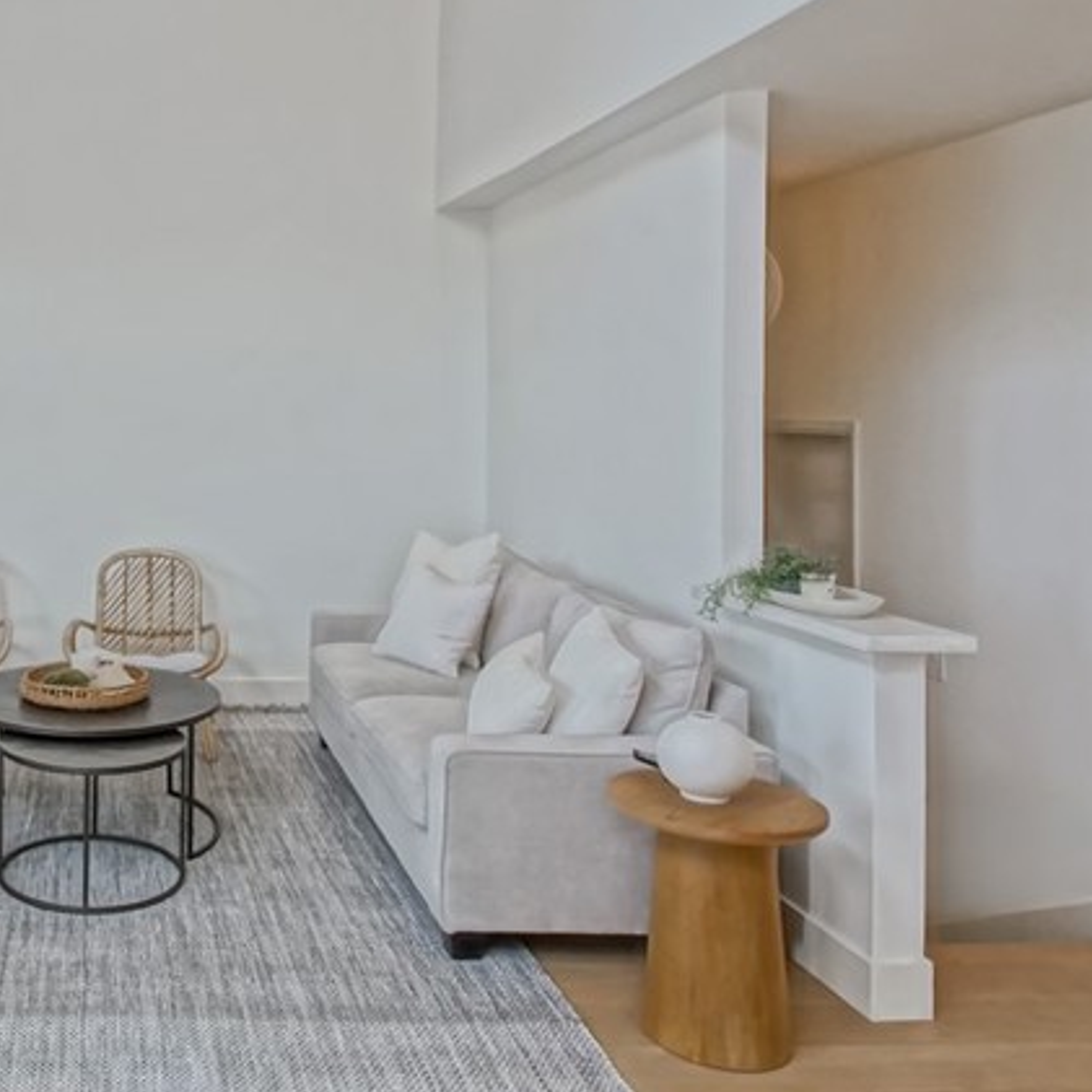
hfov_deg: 47.5
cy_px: 447
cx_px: 119
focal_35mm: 31
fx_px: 1106
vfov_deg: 52.2
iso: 400
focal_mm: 10
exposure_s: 1/45
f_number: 8
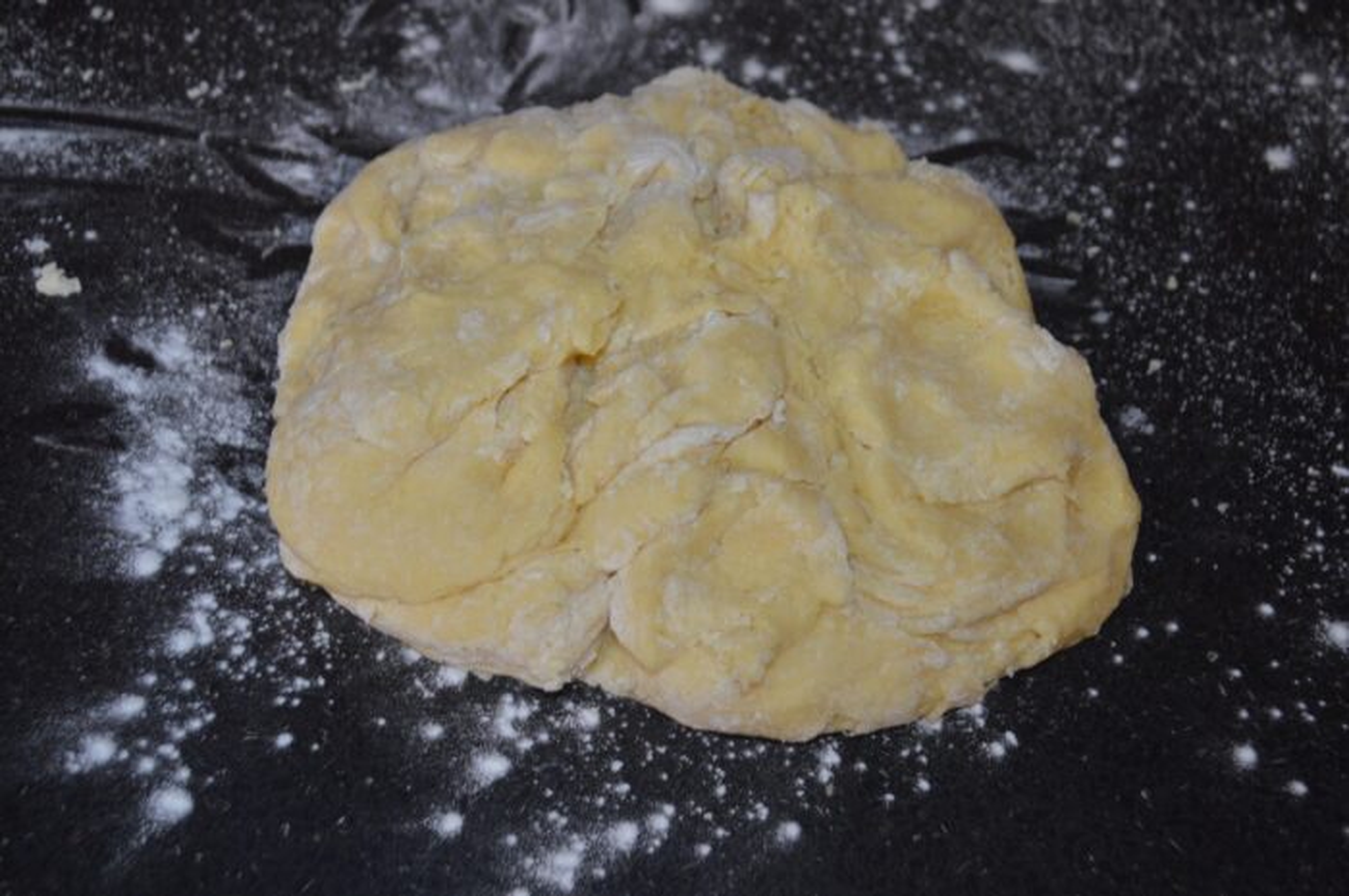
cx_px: 674
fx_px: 1684
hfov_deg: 43.6
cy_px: 448
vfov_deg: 29.8
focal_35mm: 45
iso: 400
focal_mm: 30
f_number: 4.5
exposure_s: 1/60
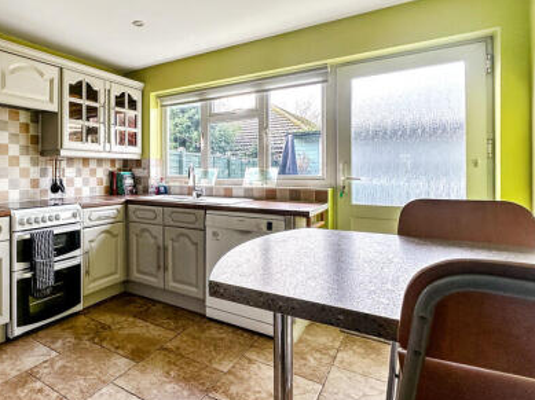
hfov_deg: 75.1
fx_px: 324
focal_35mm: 21
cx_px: 156
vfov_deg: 63.4
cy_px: 200
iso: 80
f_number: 2.2
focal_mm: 2.22
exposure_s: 1/100
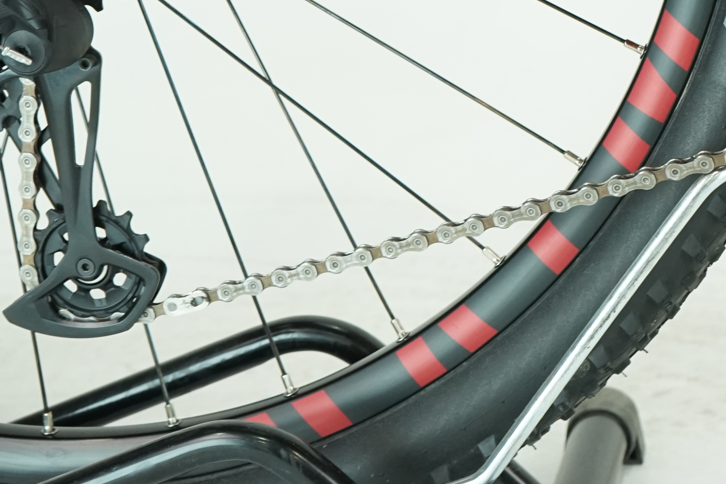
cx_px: 639
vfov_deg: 12.2
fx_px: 2218
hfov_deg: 18.3
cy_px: -107
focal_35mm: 110
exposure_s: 1/200
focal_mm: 42
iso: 1600
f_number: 5.6
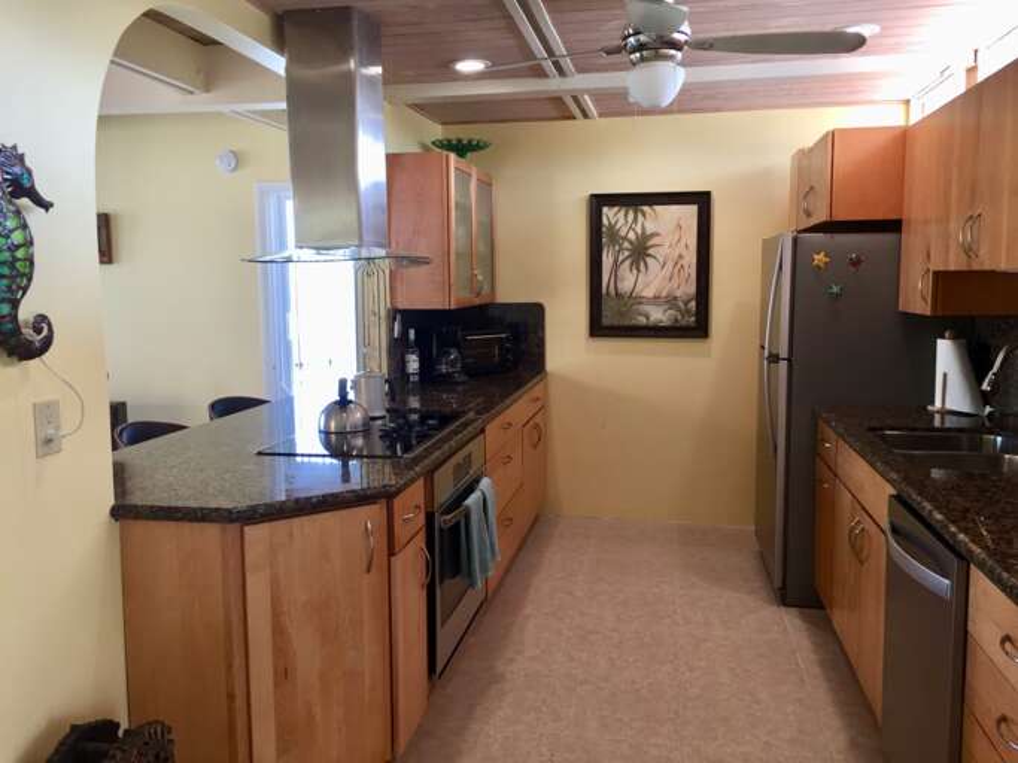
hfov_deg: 61.7
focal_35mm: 29
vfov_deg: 48.2
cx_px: 509
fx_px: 853
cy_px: 382
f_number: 2.2
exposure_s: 1/60
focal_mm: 4.15
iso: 40
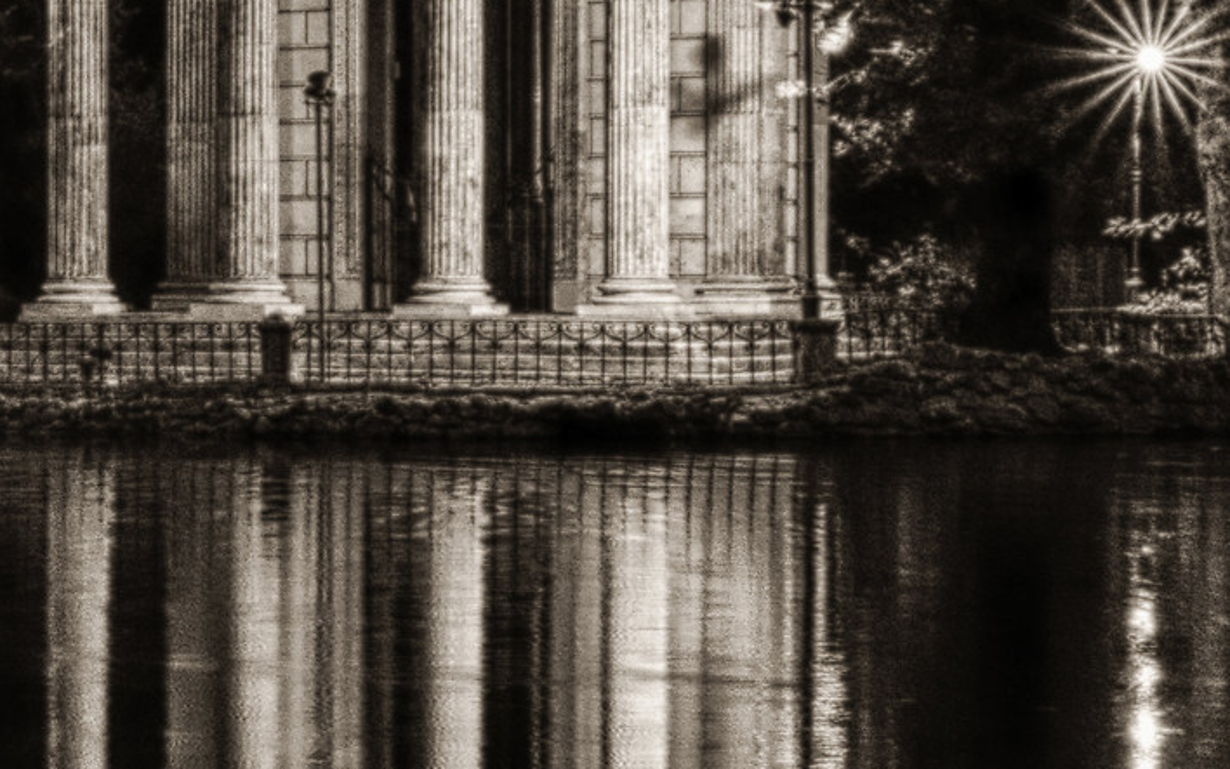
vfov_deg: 9.1
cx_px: -57
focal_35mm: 145
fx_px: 4862
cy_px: 406
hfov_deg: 14.2
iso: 200
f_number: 11
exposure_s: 2.5
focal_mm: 28.3
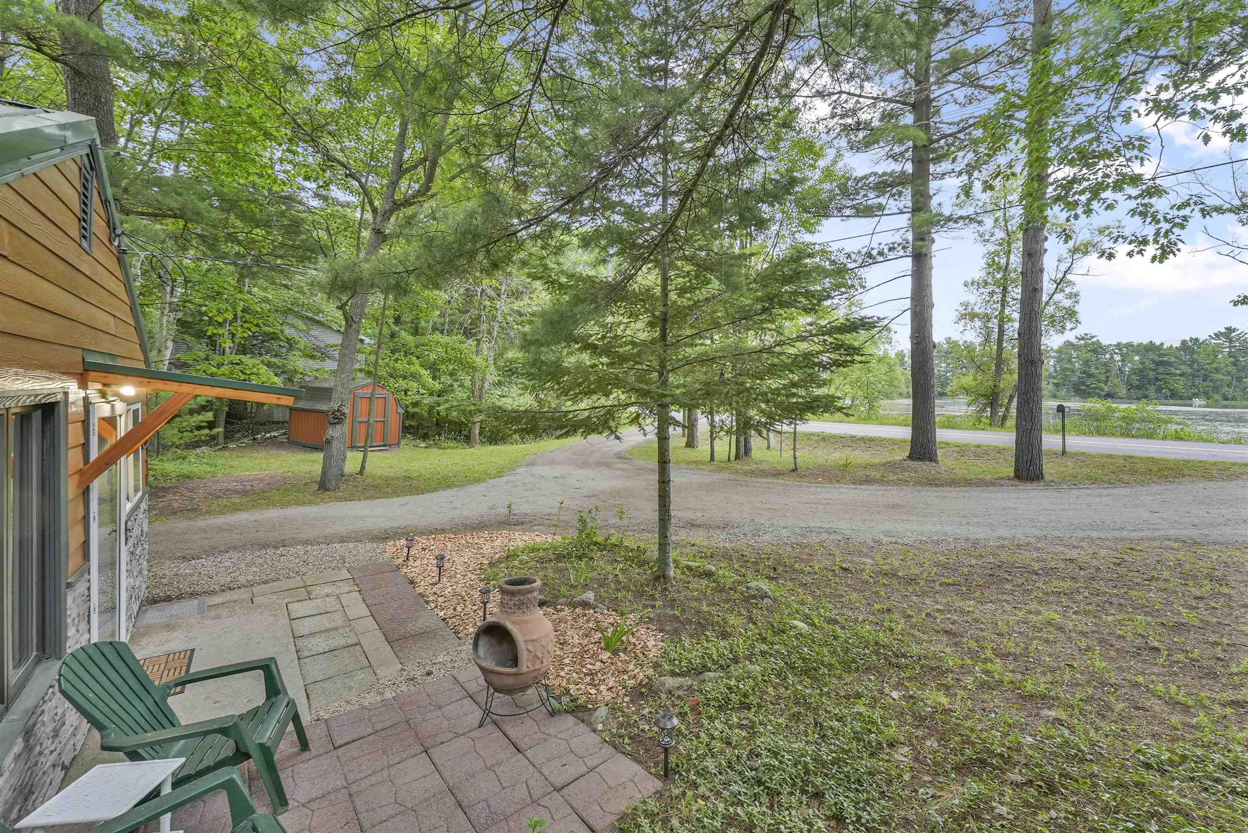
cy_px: 416
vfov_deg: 81.3
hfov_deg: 104.2
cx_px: 624
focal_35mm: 14
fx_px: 486
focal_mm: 14
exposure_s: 1/500
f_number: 10
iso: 2000
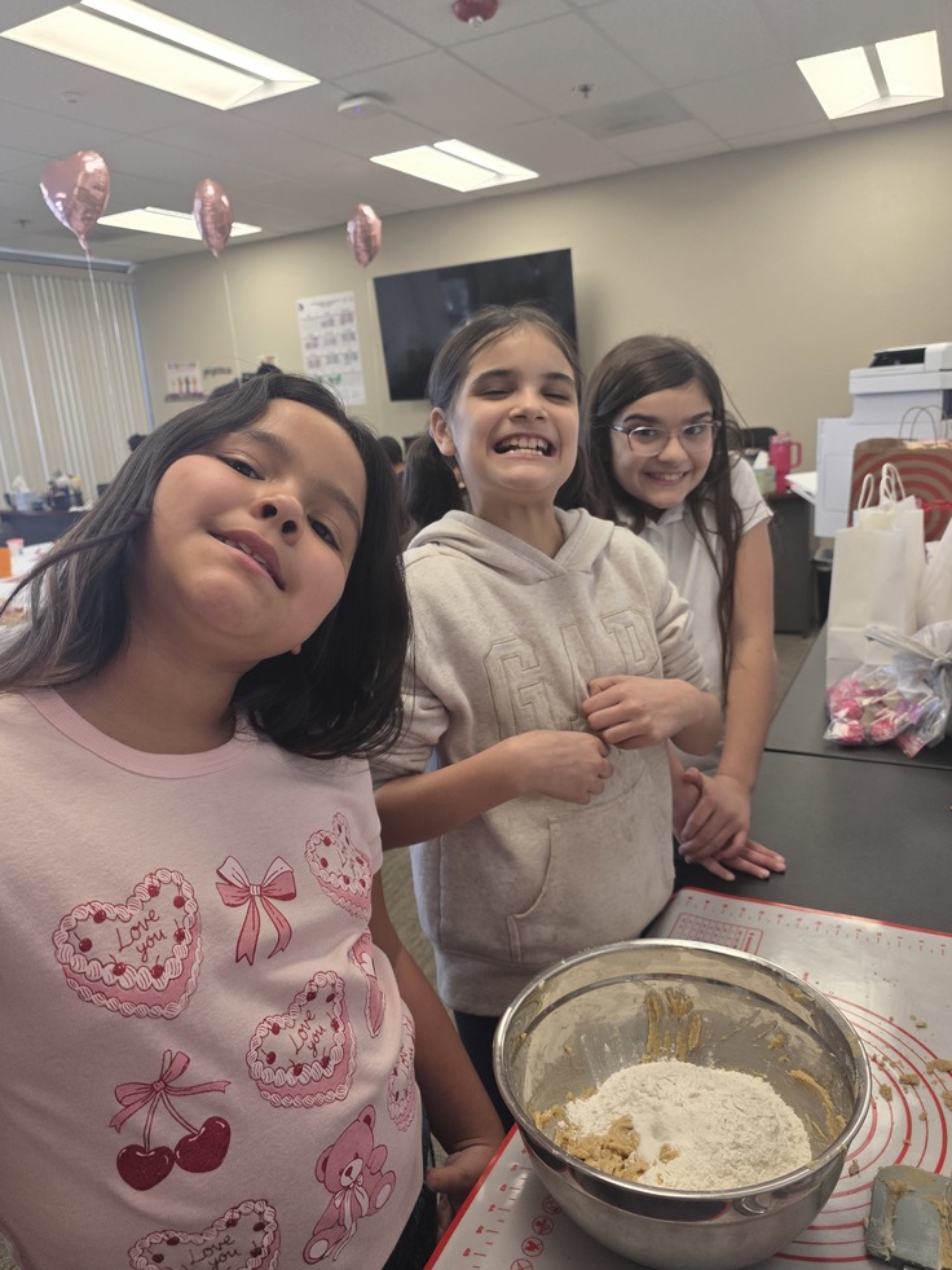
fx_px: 880
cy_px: 625
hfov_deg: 56.8
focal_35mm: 24
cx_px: 488
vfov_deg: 71.6
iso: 100
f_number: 1.7
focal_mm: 6.3
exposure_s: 1/180
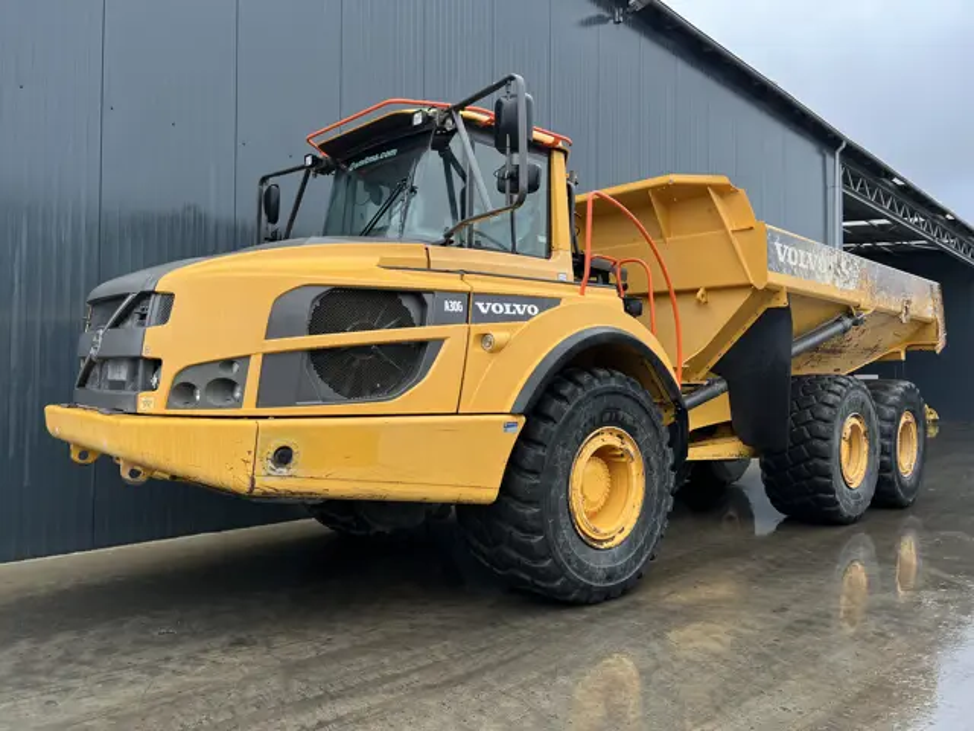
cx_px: 487
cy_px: 366
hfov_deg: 67.3
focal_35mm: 26
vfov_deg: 53.1
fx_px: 732
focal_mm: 5.7
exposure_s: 1/157
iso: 40
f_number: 1.5
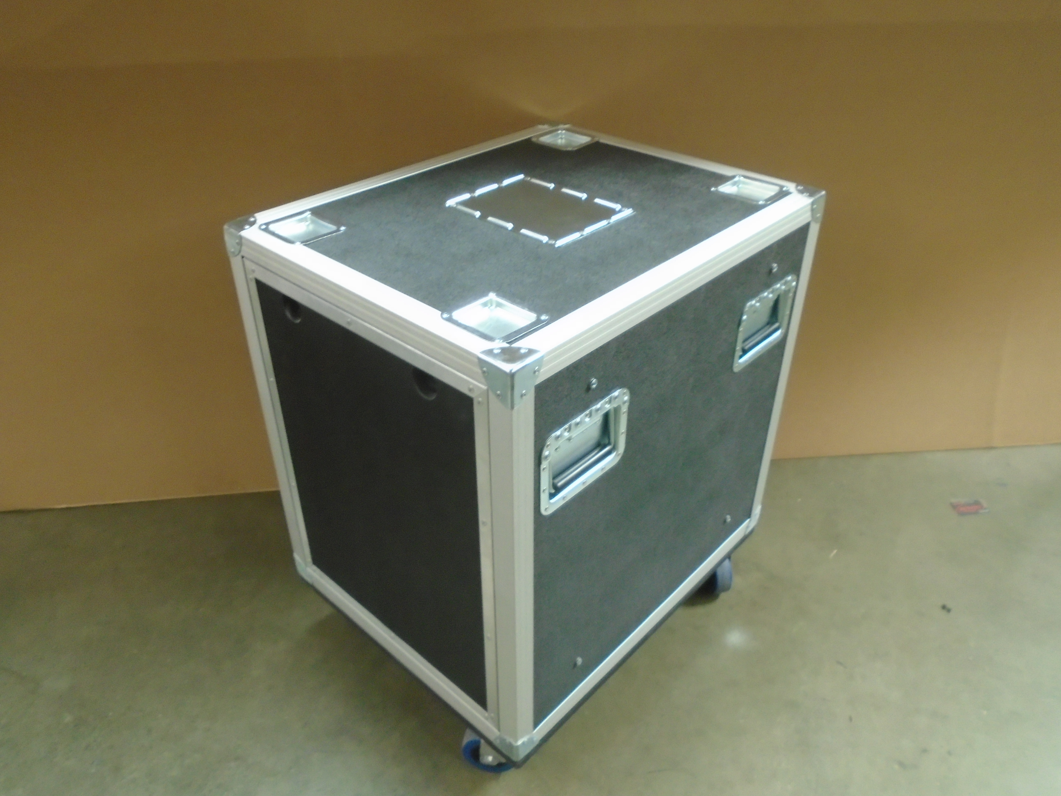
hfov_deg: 67.3
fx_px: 797
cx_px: 530
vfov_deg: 53.1
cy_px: 398
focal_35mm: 26
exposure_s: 1/15
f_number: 3.2
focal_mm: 4.6
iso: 400
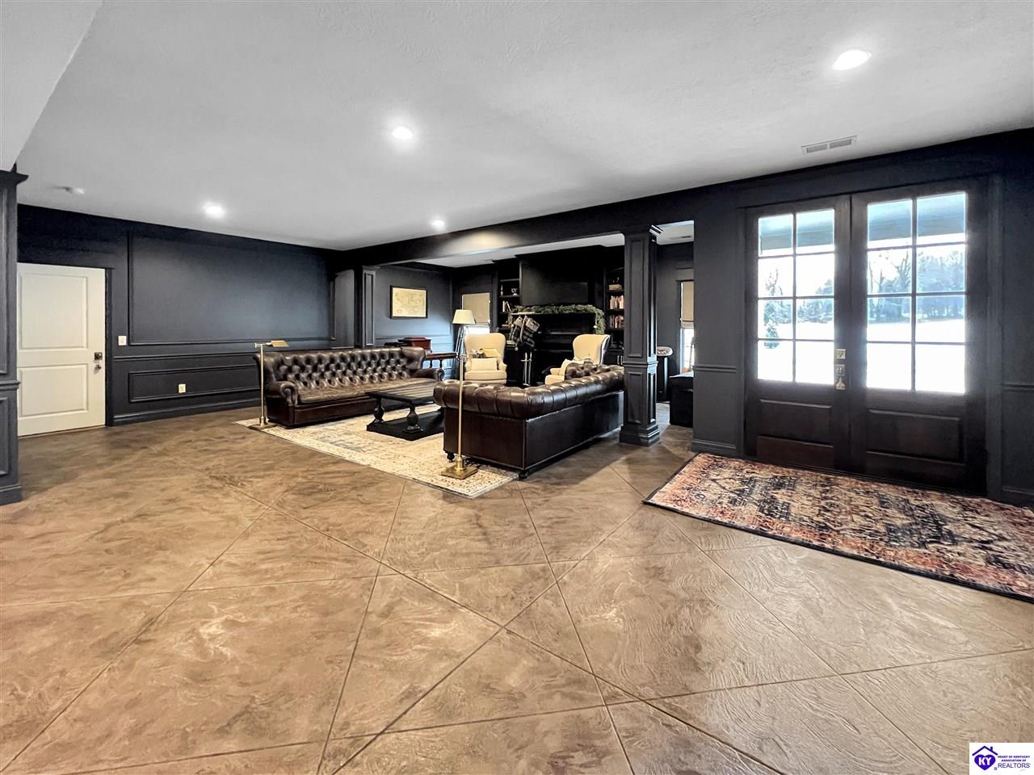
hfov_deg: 106.2
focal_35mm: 13
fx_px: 388
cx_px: 517
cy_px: 388
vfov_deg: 89.9
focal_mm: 1.57
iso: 1000
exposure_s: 1/40
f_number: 1.8
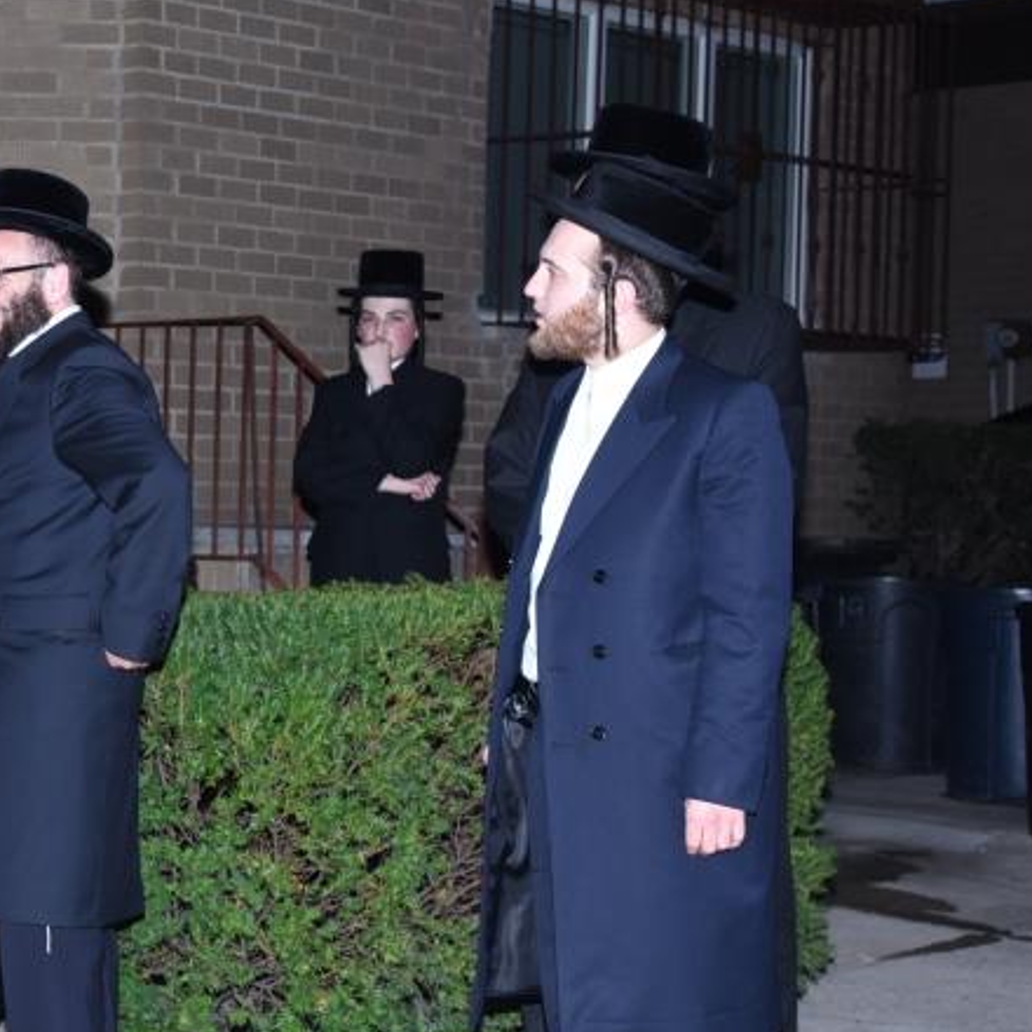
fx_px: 2934
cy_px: 474
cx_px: -138
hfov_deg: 19.0
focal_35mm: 87
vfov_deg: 19.9
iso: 800
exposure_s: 1/125
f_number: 6.3
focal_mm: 44
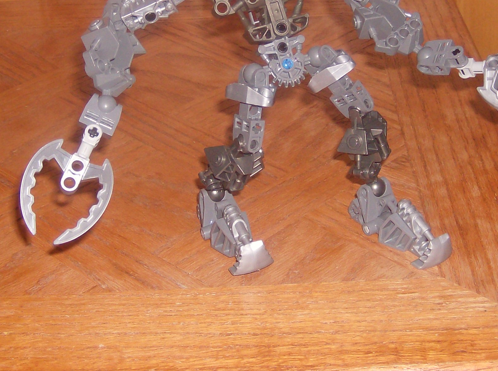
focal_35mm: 75
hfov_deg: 26.0
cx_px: 265
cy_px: 110
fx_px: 1077
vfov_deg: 19.5
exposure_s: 1/74
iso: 200
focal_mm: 7.7
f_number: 3.1
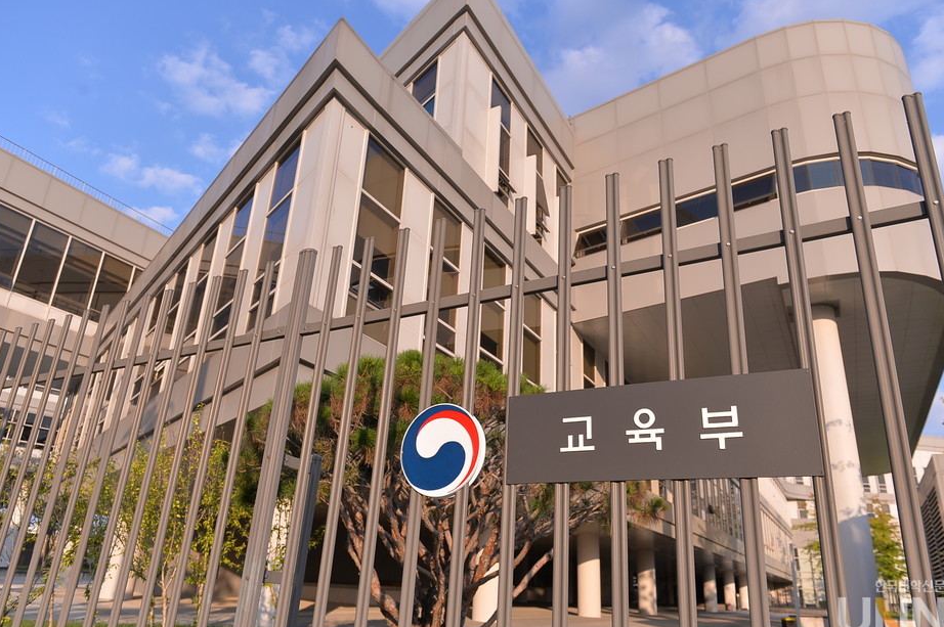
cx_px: 469
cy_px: 325
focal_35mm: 25
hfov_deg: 71.6
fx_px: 655
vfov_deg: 51.2
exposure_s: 1/2000
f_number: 5
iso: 500
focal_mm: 24
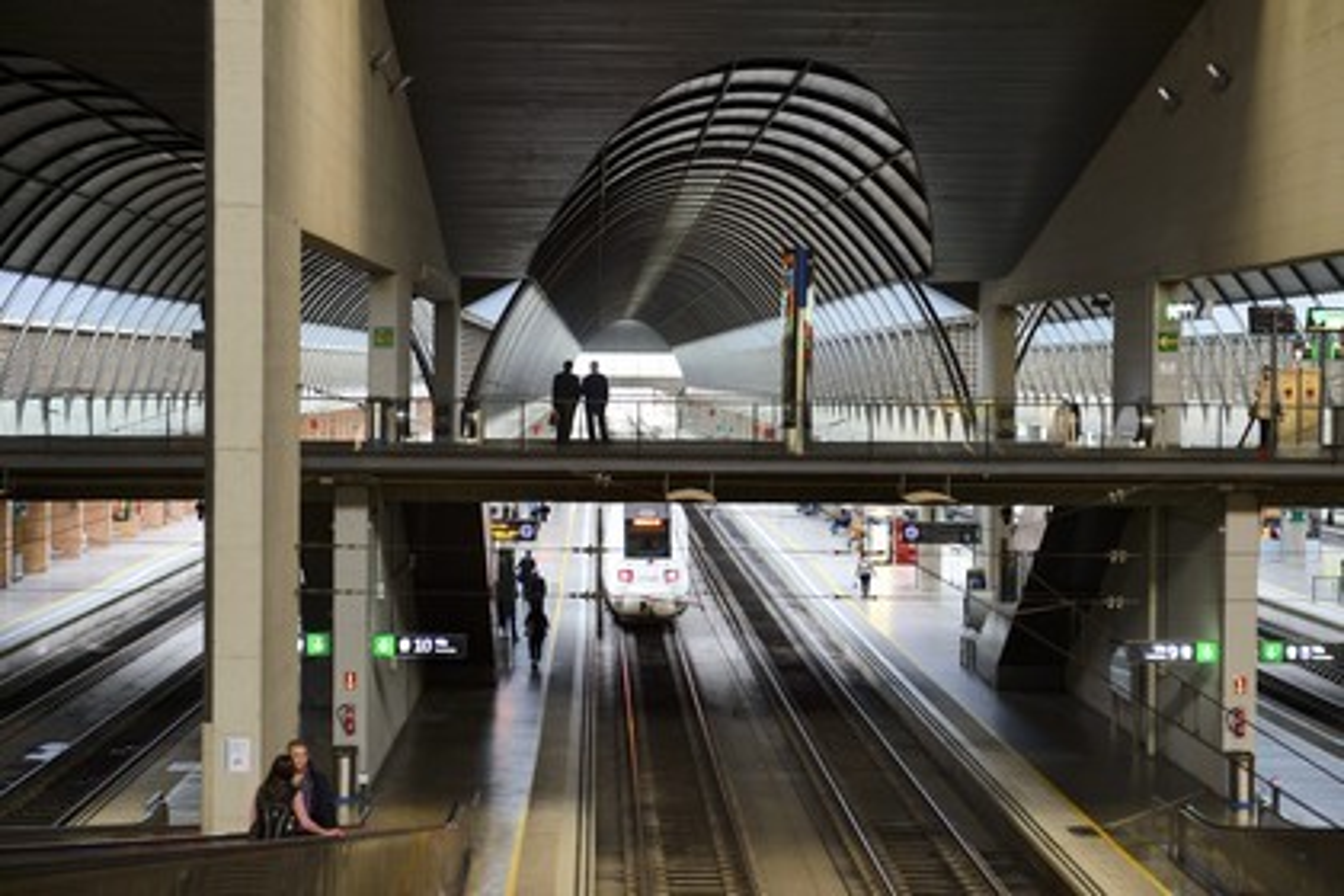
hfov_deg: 30.5
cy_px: 448
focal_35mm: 66
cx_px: 672
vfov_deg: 20.6
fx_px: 2464
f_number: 3.5
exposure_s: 1/13
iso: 400
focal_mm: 66
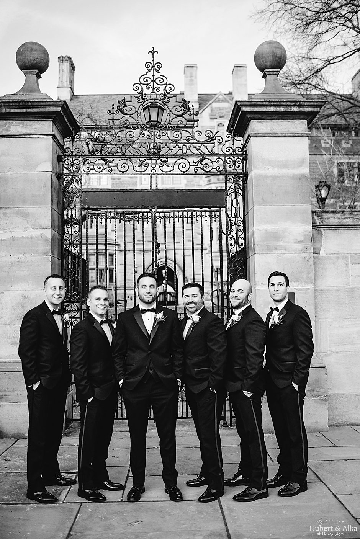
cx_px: 180
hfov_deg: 37.9
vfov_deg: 54.4
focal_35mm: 35
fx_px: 524
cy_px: 270
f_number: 2
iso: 500
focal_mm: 35
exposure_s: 1/800
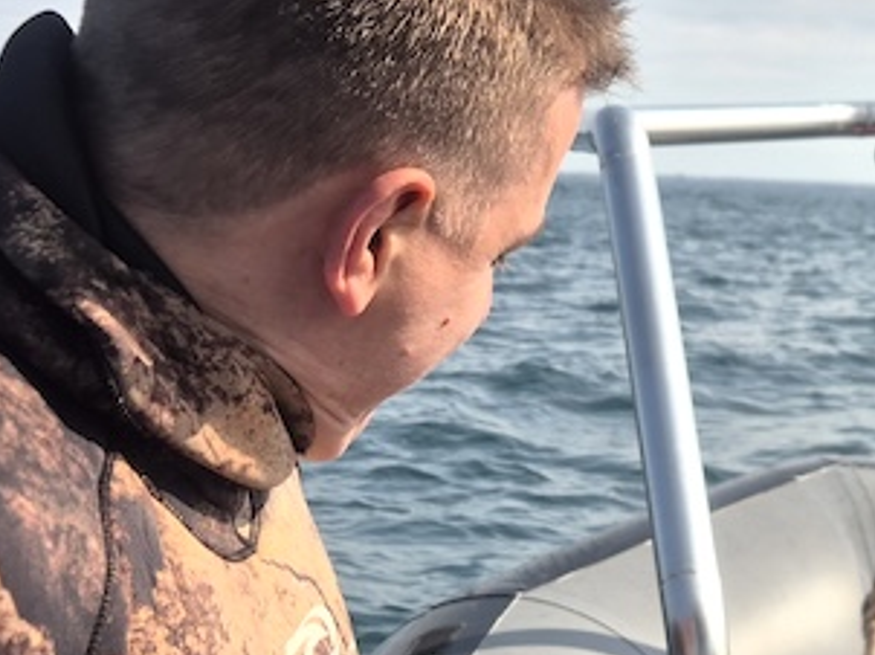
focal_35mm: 78
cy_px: 432
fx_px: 1970
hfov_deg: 24.3
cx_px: 805
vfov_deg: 18.8
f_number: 1.8
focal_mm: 5.4
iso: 25
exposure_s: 1/1688
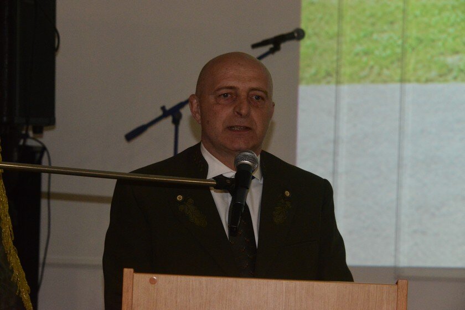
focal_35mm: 116
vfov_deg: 11.8
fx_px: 1498
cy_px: 155
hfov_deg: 17.6
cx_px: 232
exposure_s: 1/60
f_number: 8
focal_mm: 116
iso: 6400
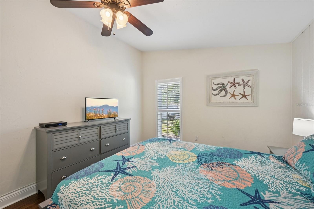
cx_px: 157
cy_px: 104
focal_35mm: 14
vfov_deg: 81.2
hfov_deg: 104.3
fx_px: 122
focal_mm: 14
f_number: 8
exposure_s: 1/40
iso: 400
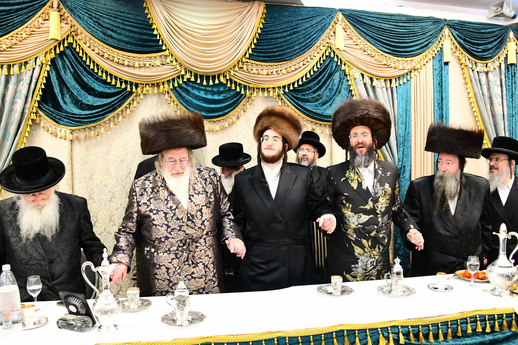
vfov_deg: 46.4
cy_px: 172
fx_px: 403
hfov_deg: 65.5
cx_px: 259
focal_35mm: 28
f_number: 5.6
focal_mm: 28
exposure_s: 1/125
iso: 3200
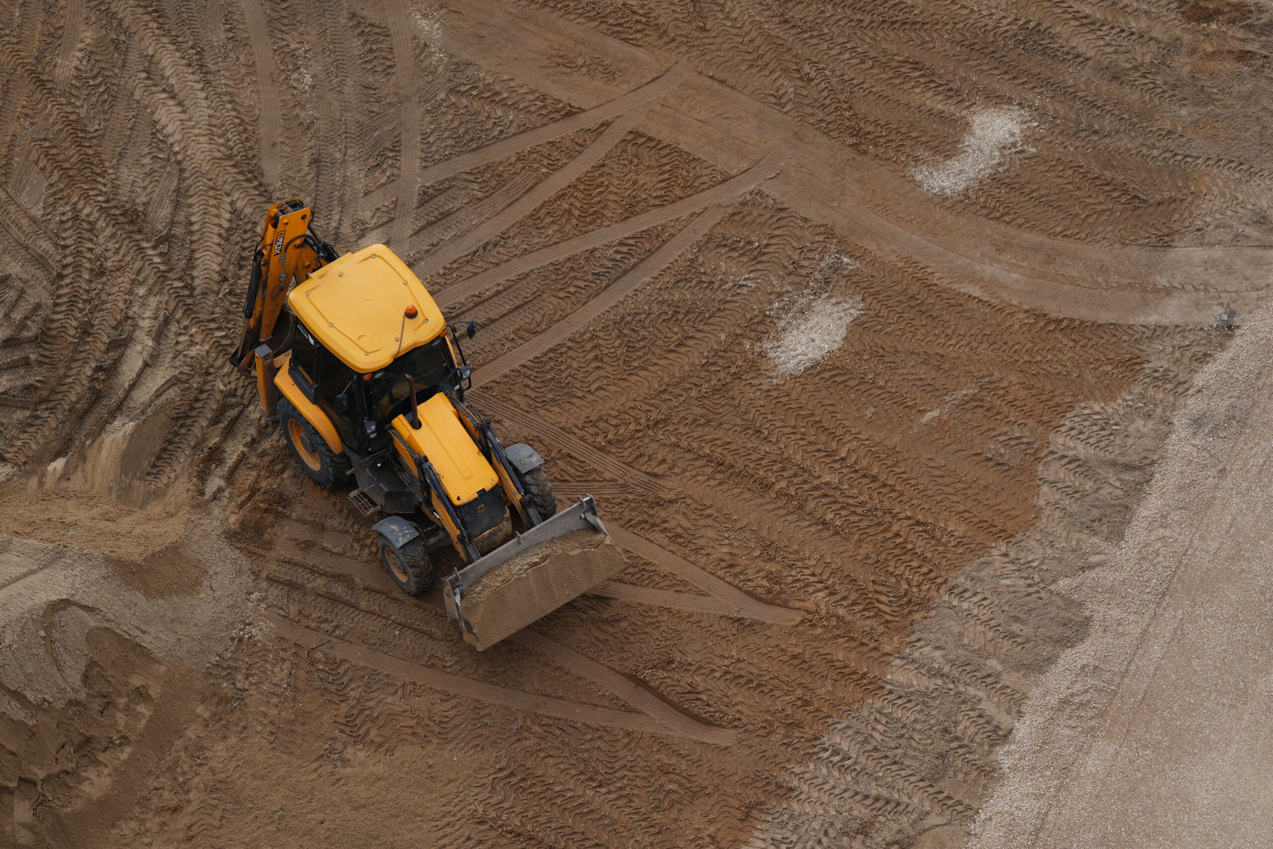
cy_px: 424
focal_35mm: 177
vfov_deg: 7.8
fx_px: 6259
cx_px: 636
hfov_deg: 11.6
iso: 50
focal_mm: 118
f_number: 2.8
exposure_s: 1/400
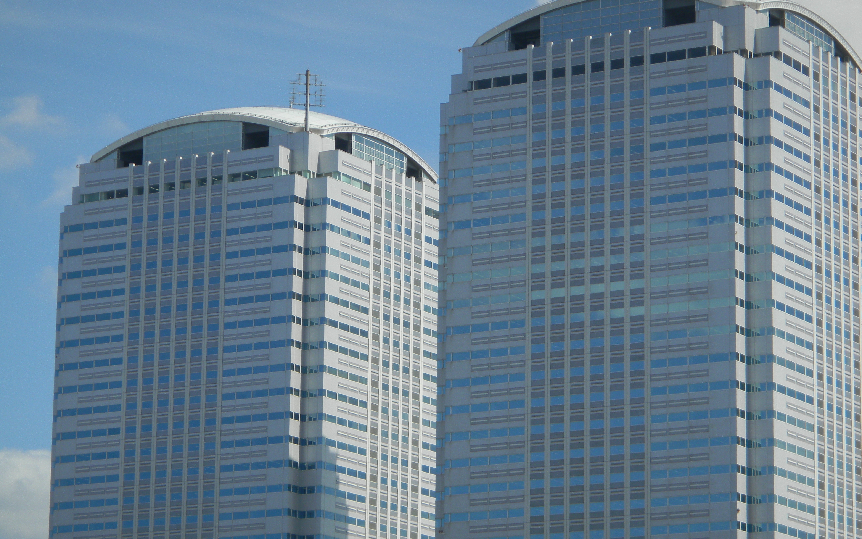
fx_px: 3500
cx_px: 431
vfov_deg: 8.8
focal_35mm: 149
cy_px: 310
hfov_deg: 14.0
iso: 80
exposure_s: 1/443
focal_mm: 25
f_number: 5.8
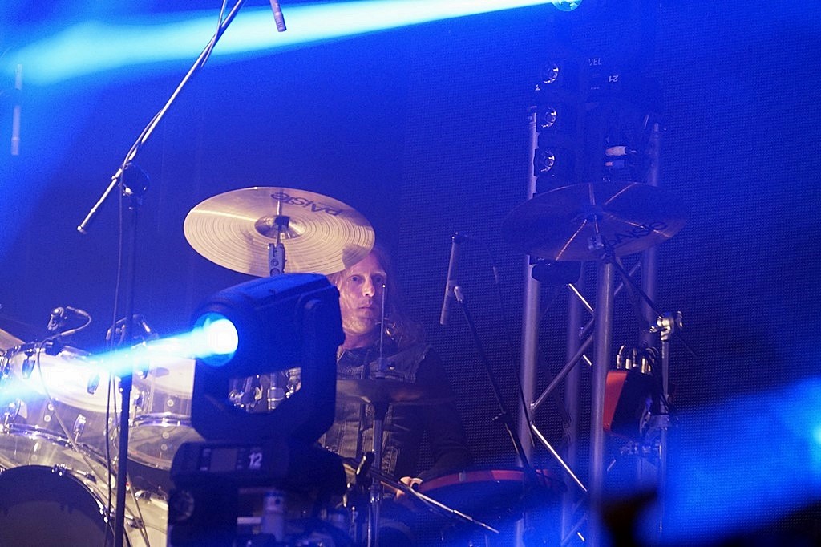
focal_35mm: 165
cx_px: 410
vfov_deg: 8.3
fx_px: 3761
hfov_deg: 12.5
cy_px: 274
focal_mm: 110
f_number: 4.5
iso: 1250
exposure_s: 1/60
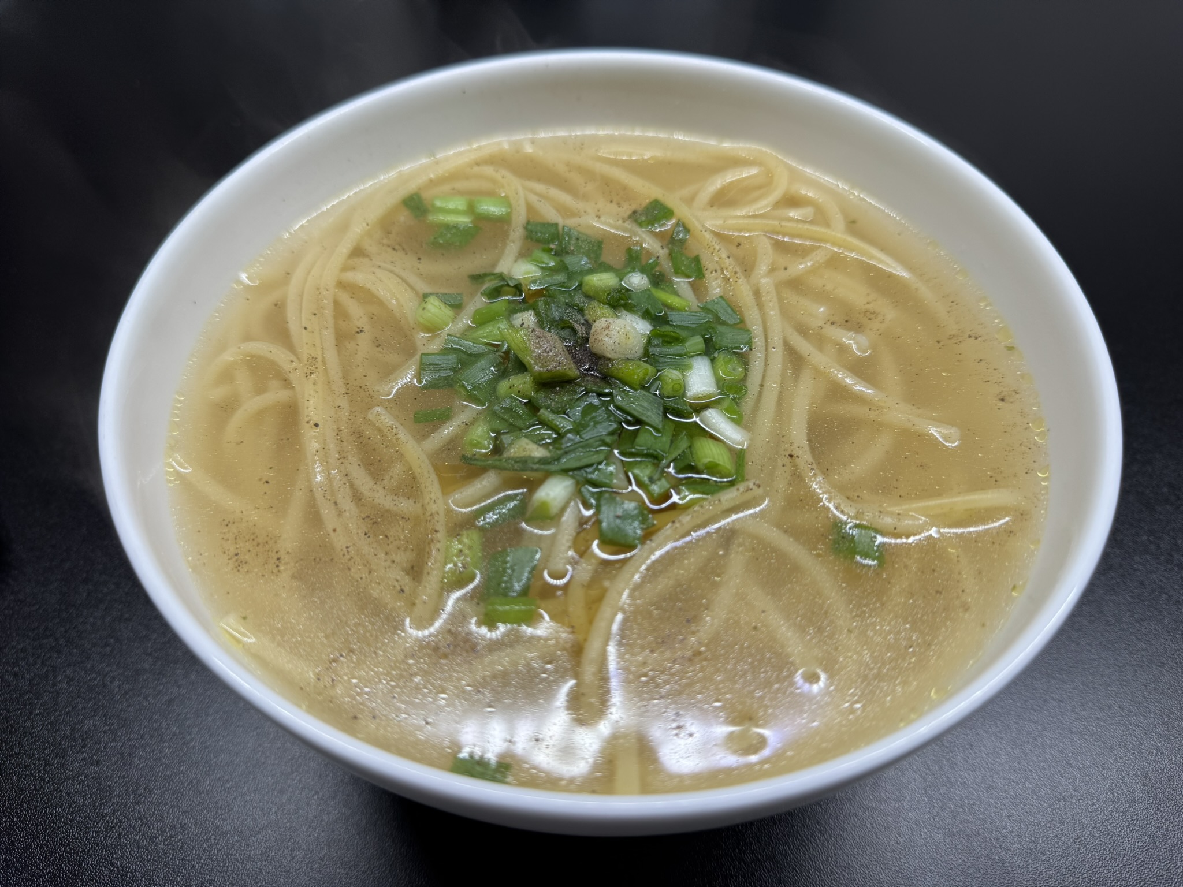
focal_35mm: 24
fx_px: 820
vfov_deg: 56.8
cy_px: 444
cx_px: 592
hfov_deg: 71.6
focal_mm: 6.76
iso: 64
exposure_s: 1/188
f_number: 1.78
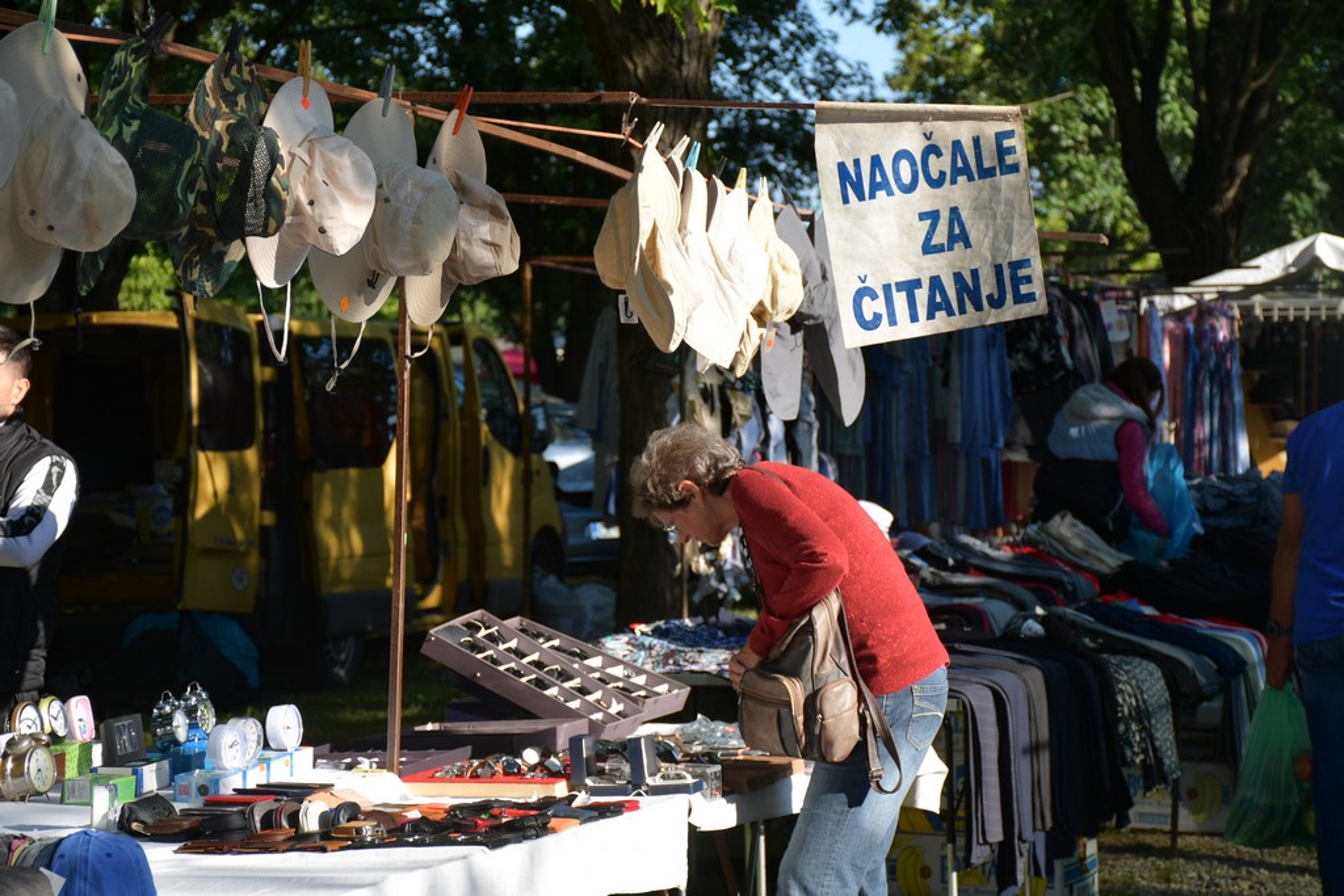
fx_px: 3696
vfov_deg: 13.8
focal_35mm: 99
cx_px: 672
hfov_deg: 20.6
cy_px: 448
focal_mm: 66
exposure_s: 1/250
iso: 100
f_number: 5
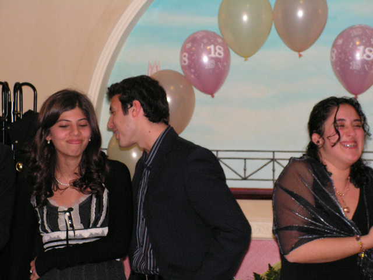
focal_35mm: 99
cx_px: 186
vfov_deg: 14.9
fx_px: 1067
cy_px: 140
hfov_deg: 19.8
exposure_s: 1/100
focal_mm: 16.5
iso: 200
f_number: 3.4
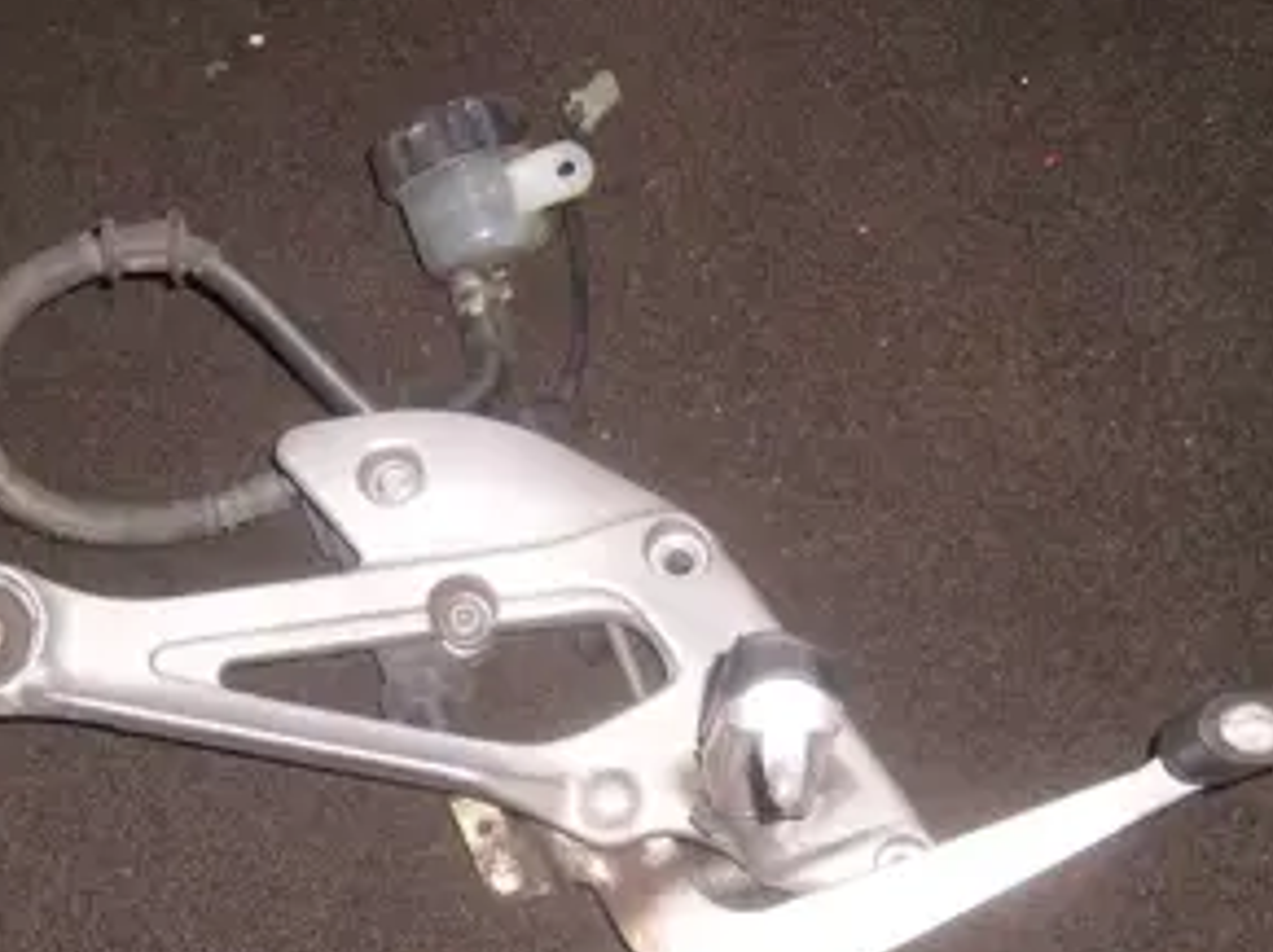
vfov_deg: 24.9
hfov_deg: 33.2
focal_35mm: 58
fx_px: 2131
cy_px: 719
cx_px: 571
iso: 50
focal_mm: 5.8
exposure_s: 1/30
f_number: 2.8
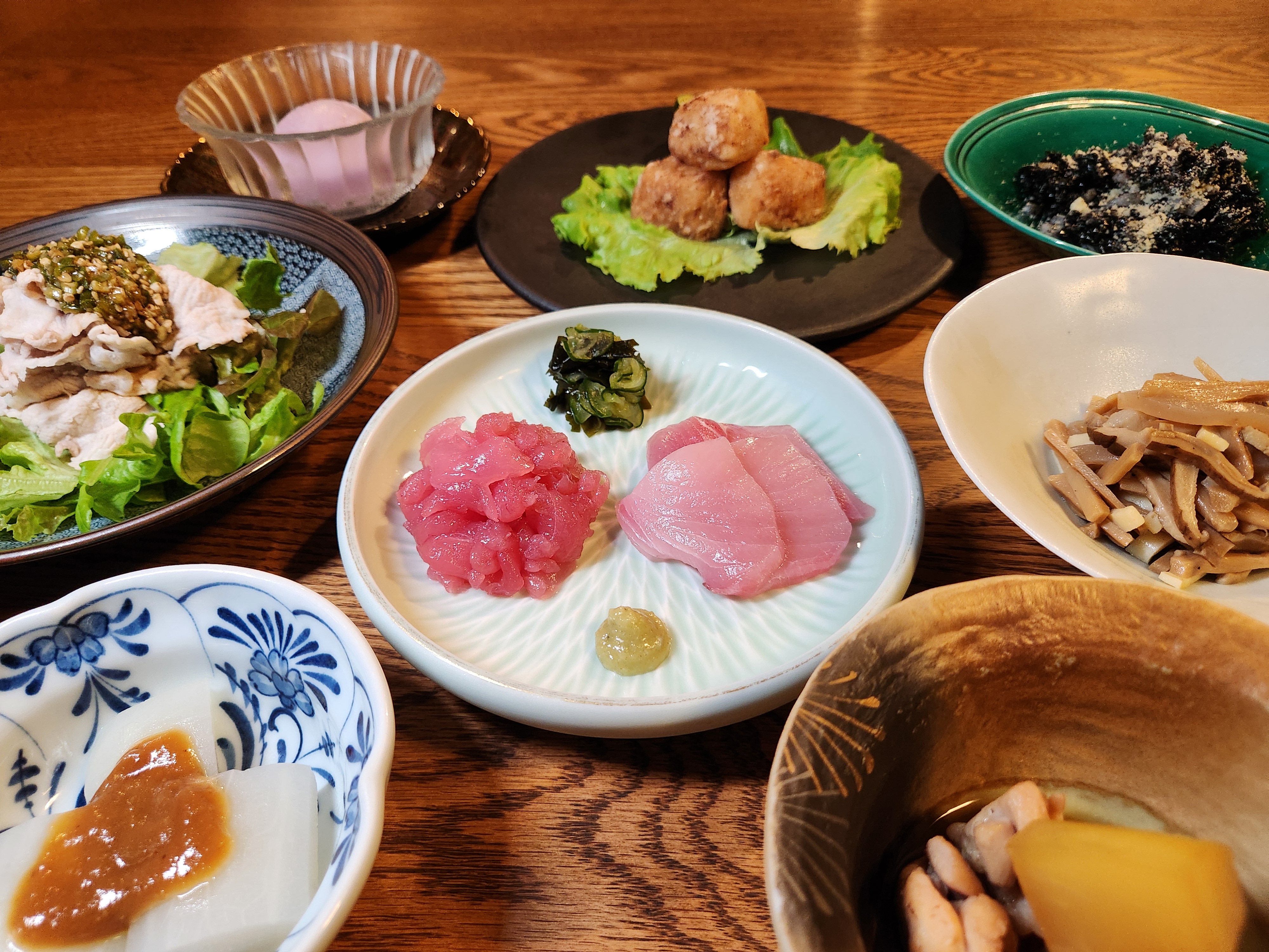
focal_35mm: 23
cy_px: 476
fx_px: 843
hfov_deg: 73.9
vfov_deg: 58.9
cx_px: 634
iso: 500
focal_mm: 5.4
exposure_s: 1/120
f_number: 1.8
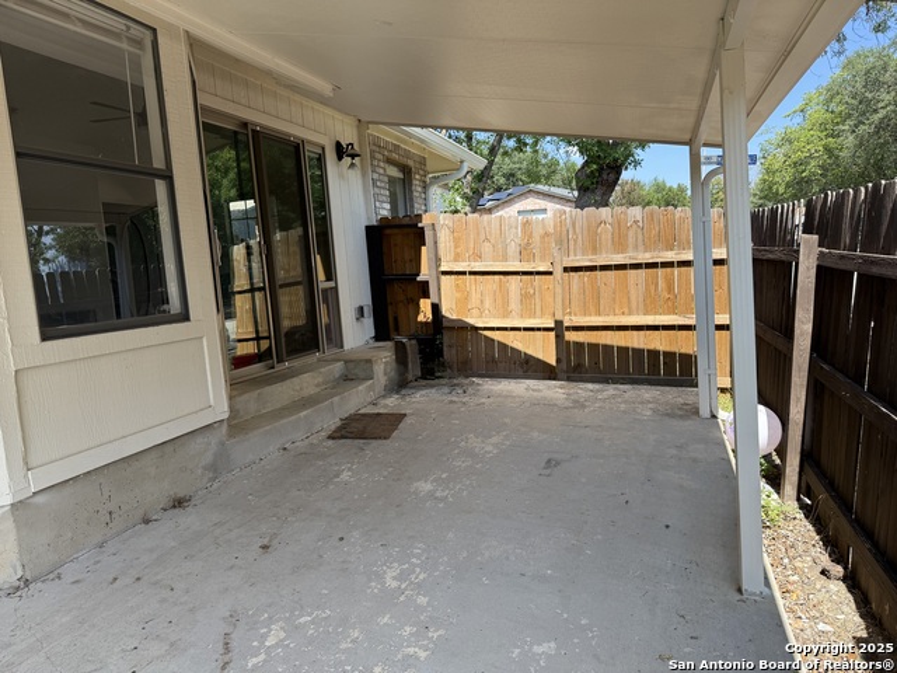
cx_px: 448
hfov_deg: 71.6
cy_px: 336
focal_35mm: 24
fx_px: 622
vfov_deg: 56.8
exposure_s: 1/1585
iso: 100
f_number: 1.78
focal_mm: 6.76
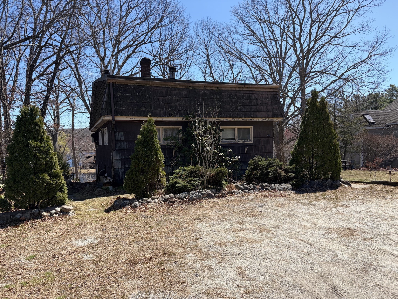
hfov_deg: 67.3
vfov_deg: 53.1
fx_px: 299
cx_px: 199
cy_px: 150
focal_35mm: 26
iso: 50
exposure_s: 1/2985
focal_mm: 5.96
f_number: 1.6
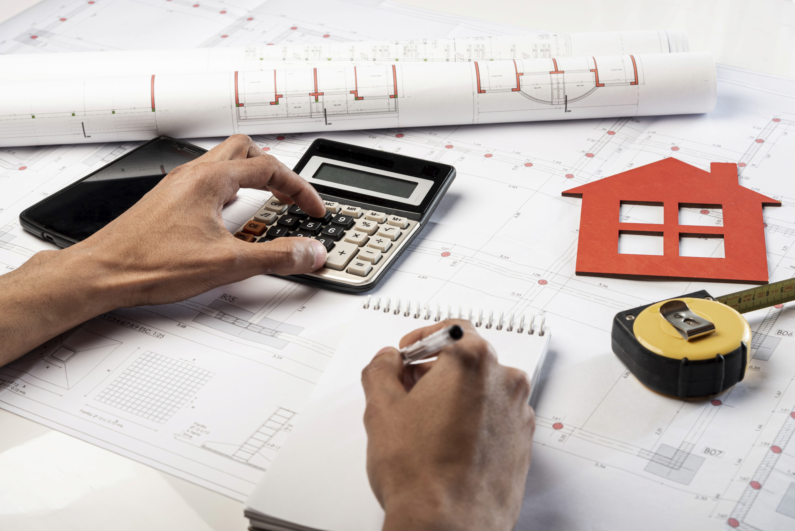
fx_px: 1657
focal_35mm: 75
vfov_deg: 18.2
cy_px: 266
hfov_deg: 27.0
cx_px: 398
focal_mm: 75
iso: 100
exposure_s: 1/160
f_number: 9
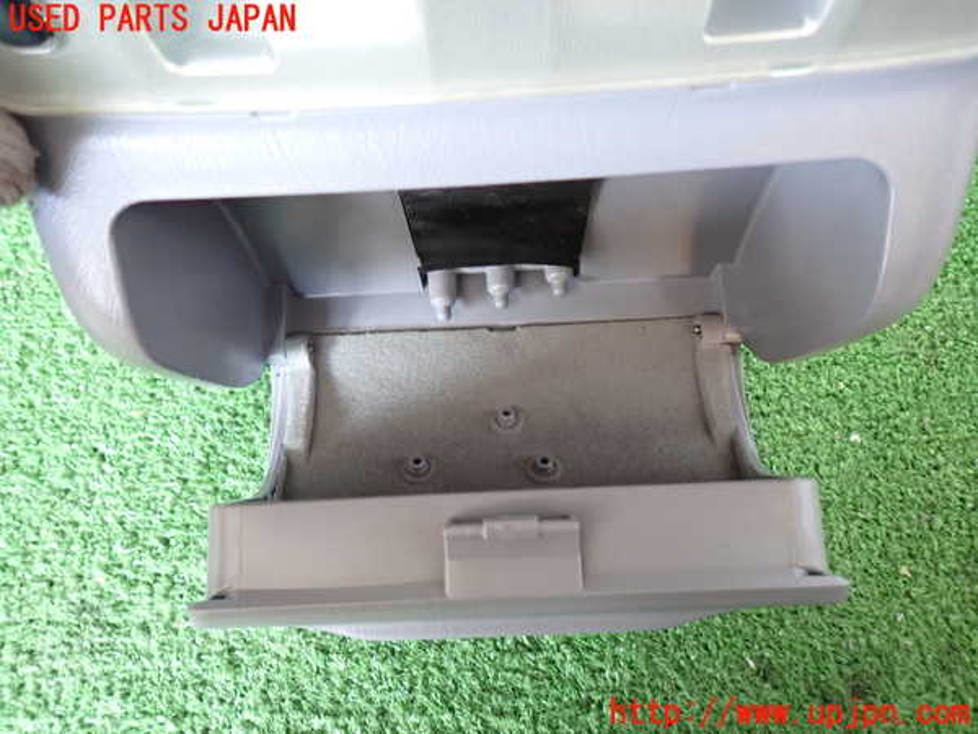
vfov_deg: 54.9
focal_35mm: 25
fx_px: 706
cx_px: 489
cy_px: 367
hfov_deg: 69.4
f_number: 2
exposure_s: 1/30
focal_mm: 4.5
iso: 320
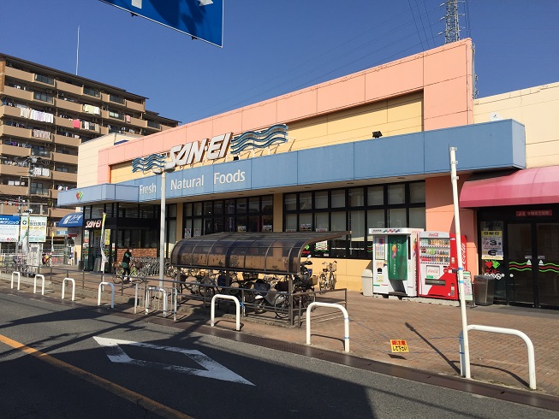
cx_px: 280
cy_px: 210
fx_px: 468
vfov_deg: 48.2
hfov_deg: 61.7
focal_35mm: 29
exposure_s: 1/3049
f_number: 2.2
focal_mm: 4.15
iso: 32
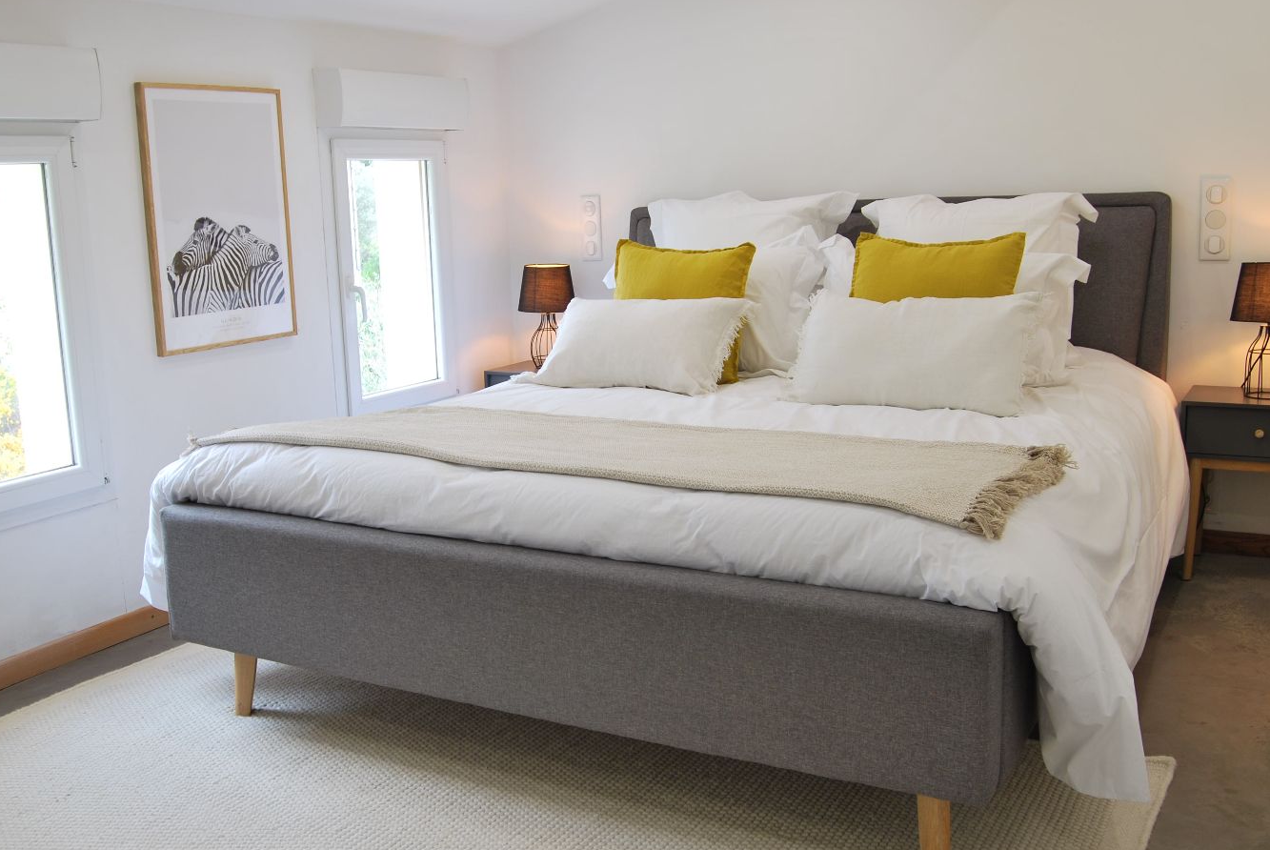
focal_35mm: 36
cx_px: 586
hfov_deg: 53.0
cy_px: 439
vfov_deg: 37.0
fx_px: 1271
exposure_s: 1/2.5
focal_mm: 20
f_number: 7.1
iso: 100
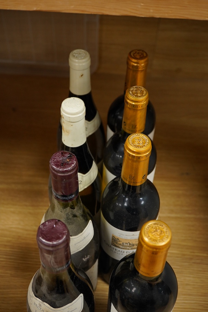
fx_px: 390
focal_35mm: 45
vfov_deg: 43.6
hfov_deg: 29.9
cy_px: 156
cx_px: 104
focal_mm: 30
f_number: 7.1
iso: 1250
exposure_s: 1/125
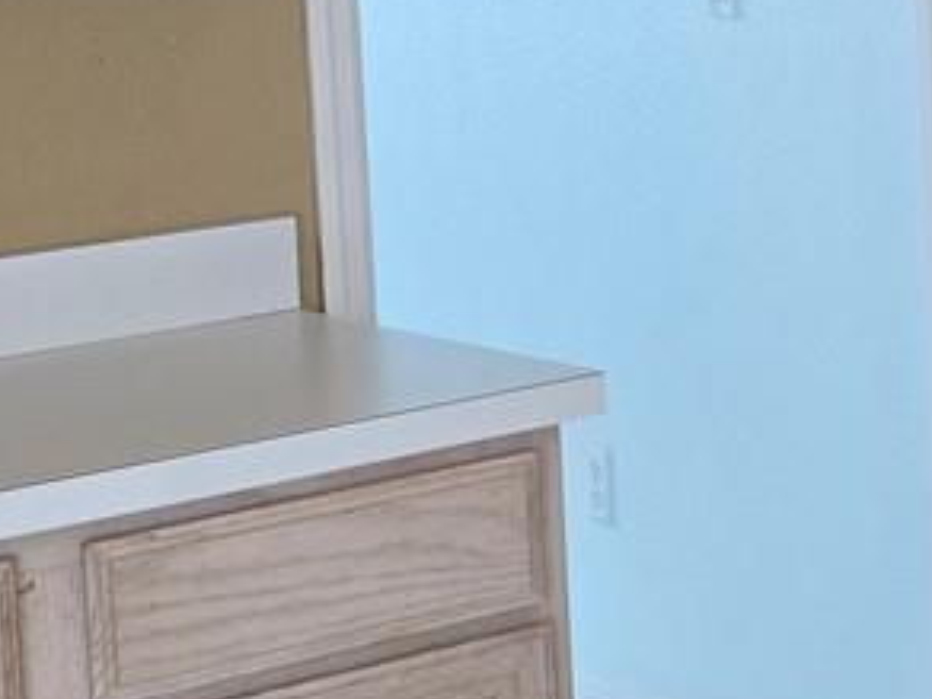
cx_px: 1605
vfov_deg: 11.6
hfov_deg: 14.1
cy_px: -70
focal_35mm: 126
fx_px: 3392
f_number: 1.7
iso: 125
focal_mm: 6.3
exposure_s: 1/120
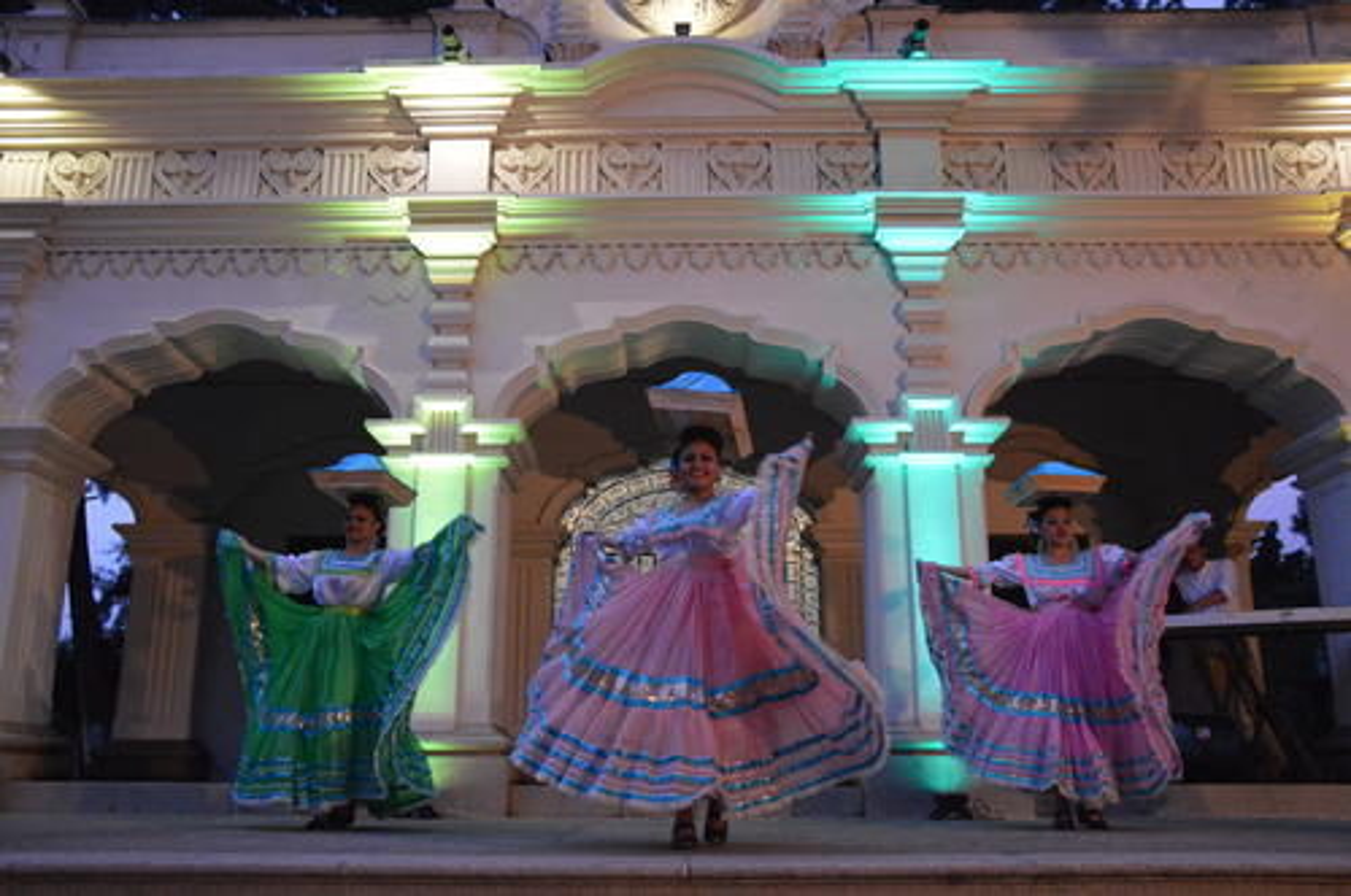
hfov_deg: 57.3
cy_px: 448
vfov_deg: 39.9
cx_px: 676
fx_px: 1237
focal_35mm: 33
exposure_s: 1/80
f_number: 3.5
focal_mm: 22
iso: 3200
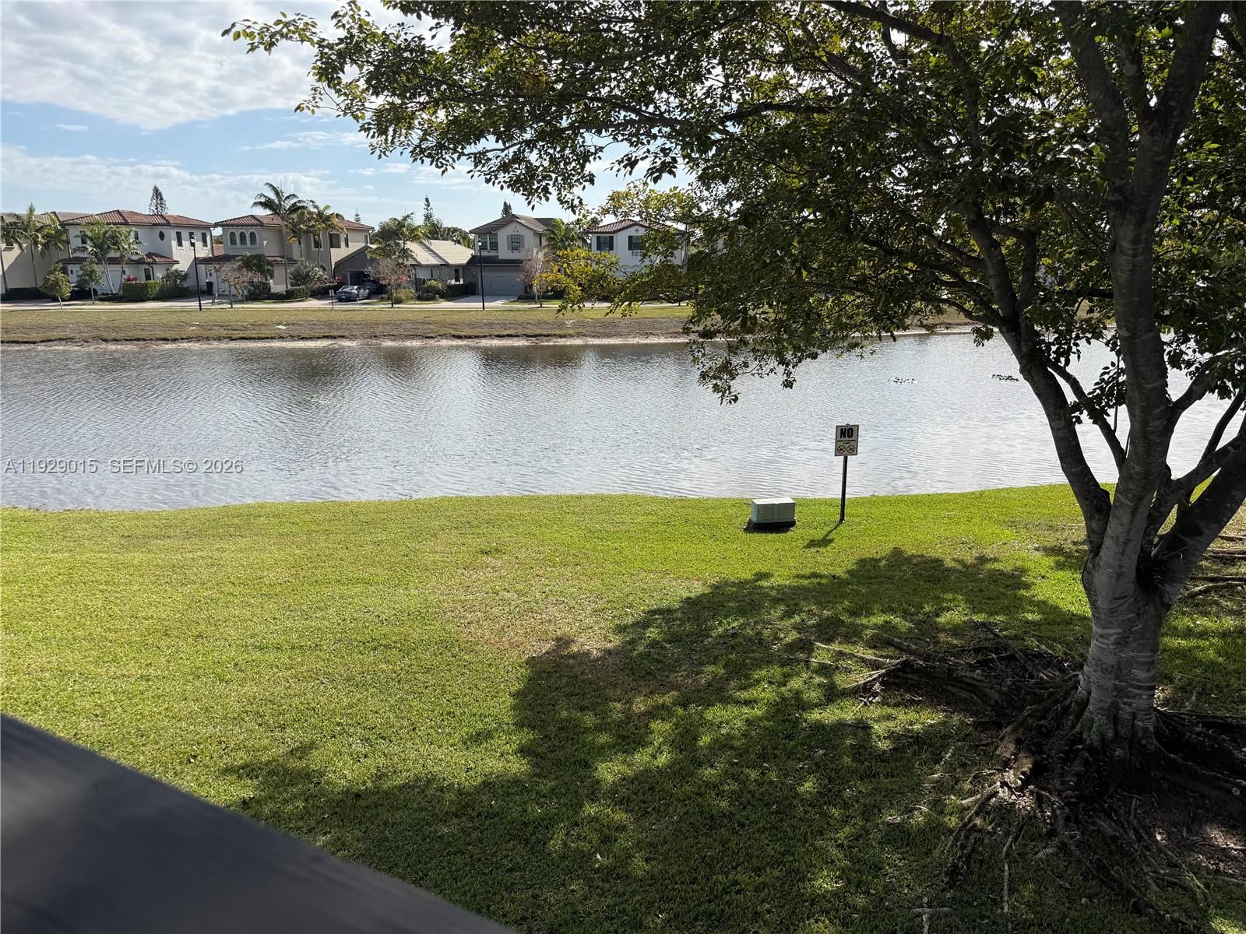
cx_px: 623
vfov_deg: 56.8
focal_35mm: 24
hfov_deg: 71.6
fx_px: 864
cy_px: 467
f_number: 1.78
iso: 80
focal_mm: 6.76
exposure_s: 1/4167
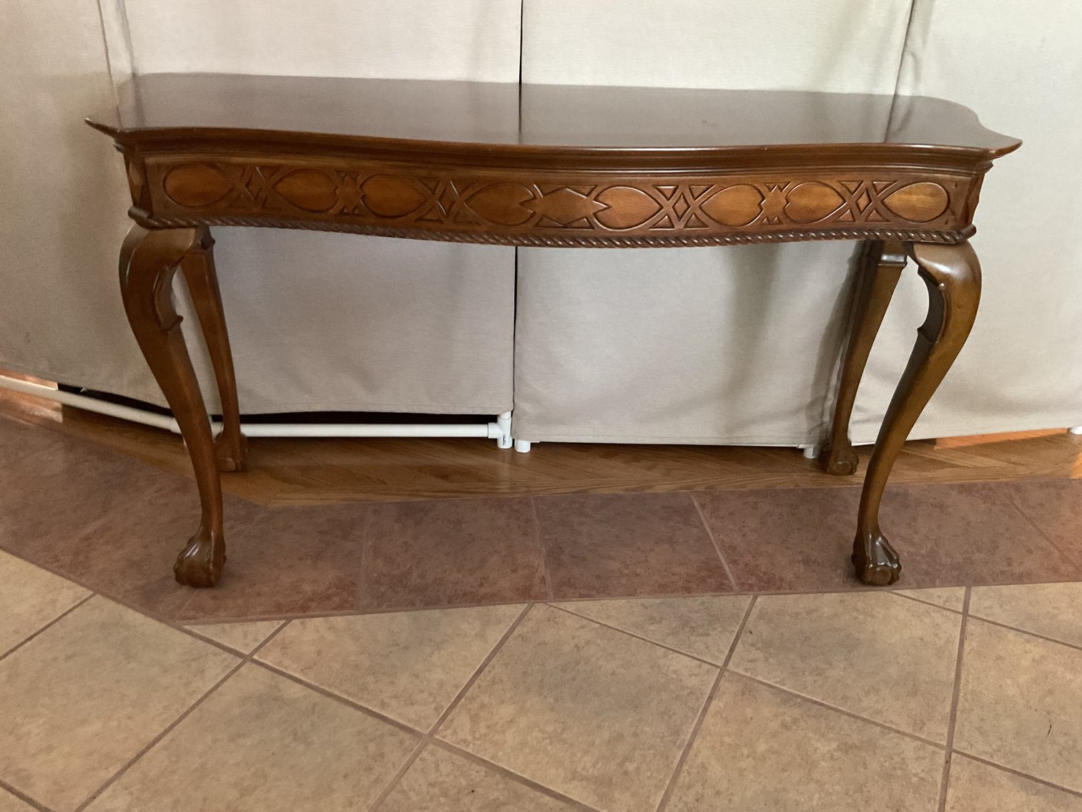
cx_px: 541
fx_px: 907
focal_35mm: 29
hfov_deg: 61.7
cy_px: 406
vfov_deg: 48.2
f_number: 1.8
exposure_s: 1/30
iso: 500
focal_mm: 3
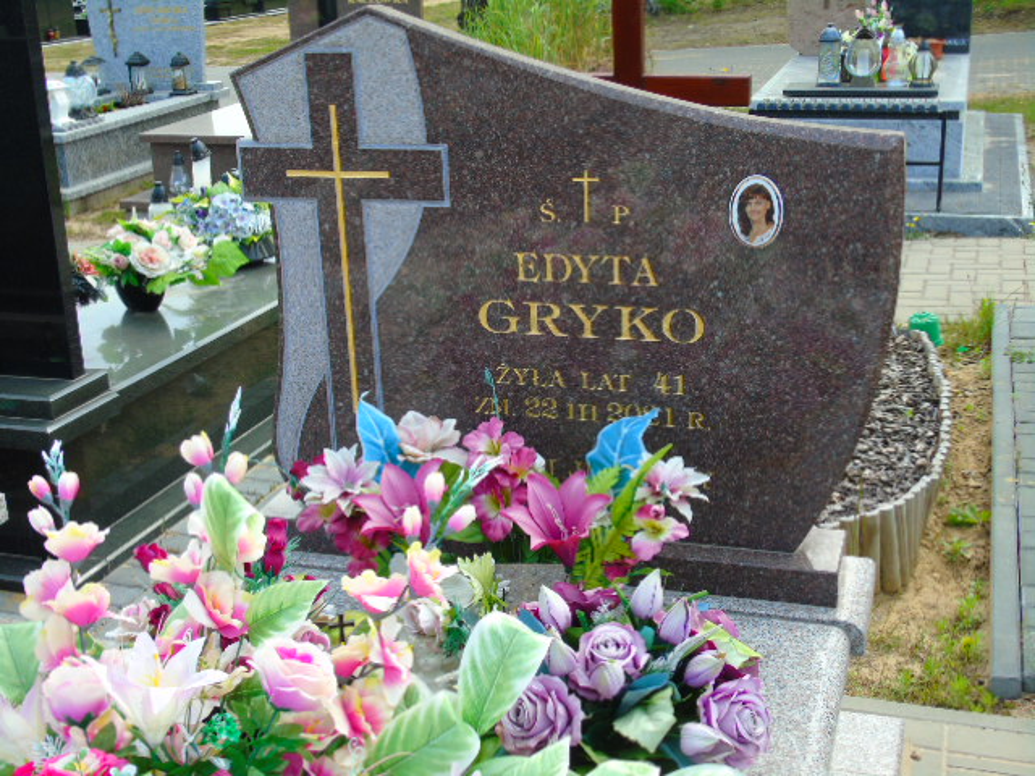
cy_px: 388
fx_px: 1375
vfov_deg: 31.5
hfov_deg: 41.2
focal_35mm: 46
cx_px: 518
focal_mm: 8.2
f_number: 4.1
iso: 80
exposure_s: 1/200
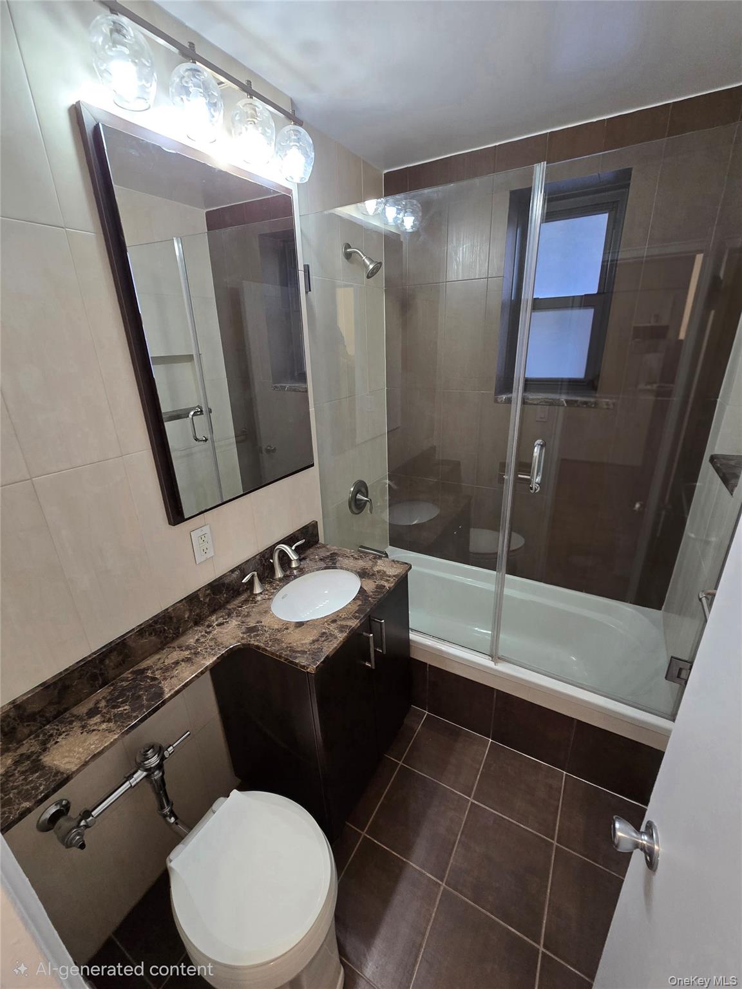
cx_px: 371
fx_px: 372
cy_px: 494
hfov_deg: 89.9
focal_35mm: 13
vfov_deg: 106.2
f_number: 2.2
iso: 200
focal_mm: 2.2
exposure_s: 1/60.2
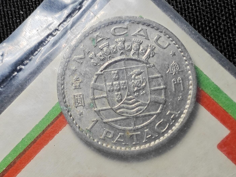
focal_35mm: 100
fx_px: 682
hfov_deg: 19.6
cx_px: 118
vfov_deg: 14.8
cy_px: 88
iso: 50
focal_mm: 5.84
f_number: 1.6
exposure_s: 1/100
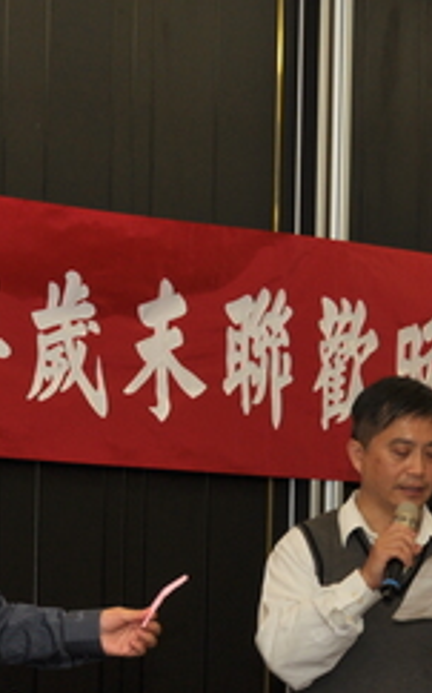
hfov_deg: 8.2
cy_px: 640
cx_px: -43
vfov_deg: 13.0
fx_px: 2999
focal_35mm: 159
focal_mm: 36
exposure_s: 1/125
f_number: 5
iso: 200
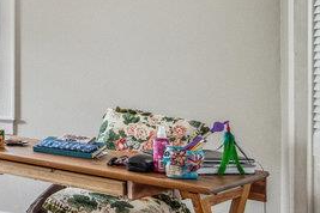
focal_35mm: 60
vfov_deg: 22.5
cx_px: -249
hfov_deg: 21.8
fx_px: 533
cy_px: 66
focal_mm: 16
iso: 800
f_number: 6.3
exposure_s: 1/80
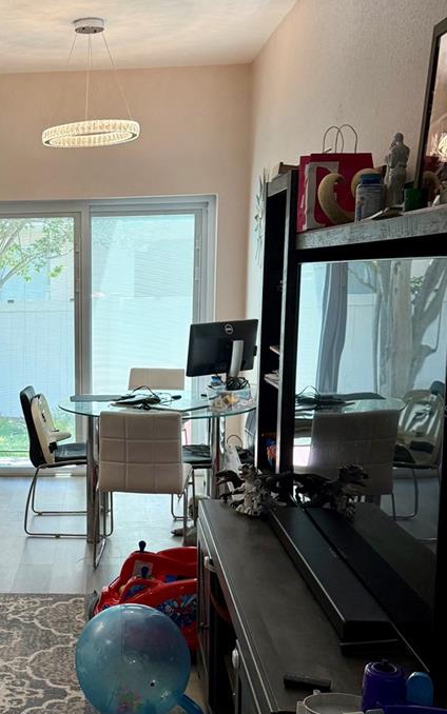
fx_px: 877
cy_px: 411
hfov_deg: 27.6
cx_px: 44
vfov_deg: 44.2
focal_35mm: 45
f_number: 1.78
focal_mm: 6.76
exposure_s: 1/237
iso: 160
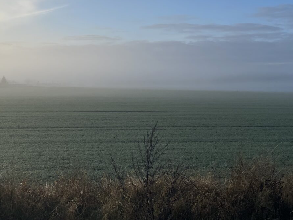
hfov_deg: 34.3
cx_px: 126
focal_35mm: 56
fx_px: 474
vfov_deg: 25.6
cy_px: 39
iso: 50
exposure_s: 1/4831
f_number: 1.6
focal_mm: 4.2
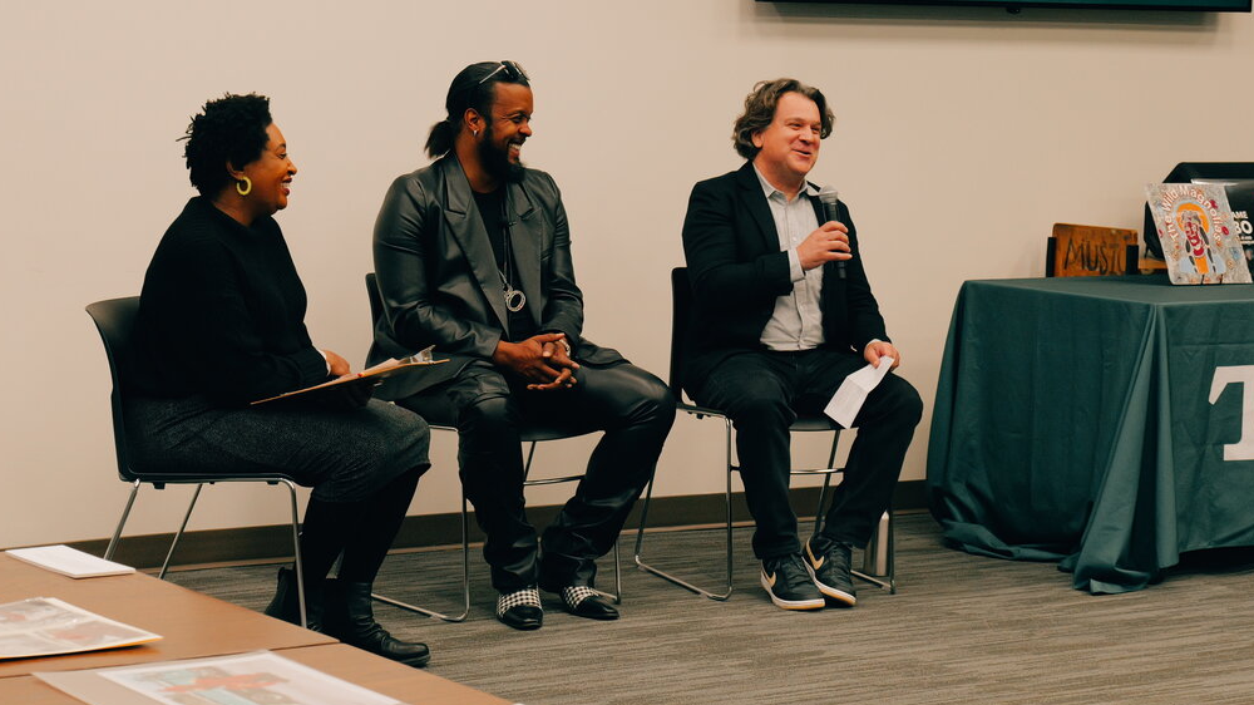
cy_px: 296
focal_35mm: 94
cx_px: 594
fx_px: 3125
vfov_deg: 12.9
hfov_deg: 22.7
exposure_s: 1/125
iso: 2000
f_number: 8
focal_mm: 60
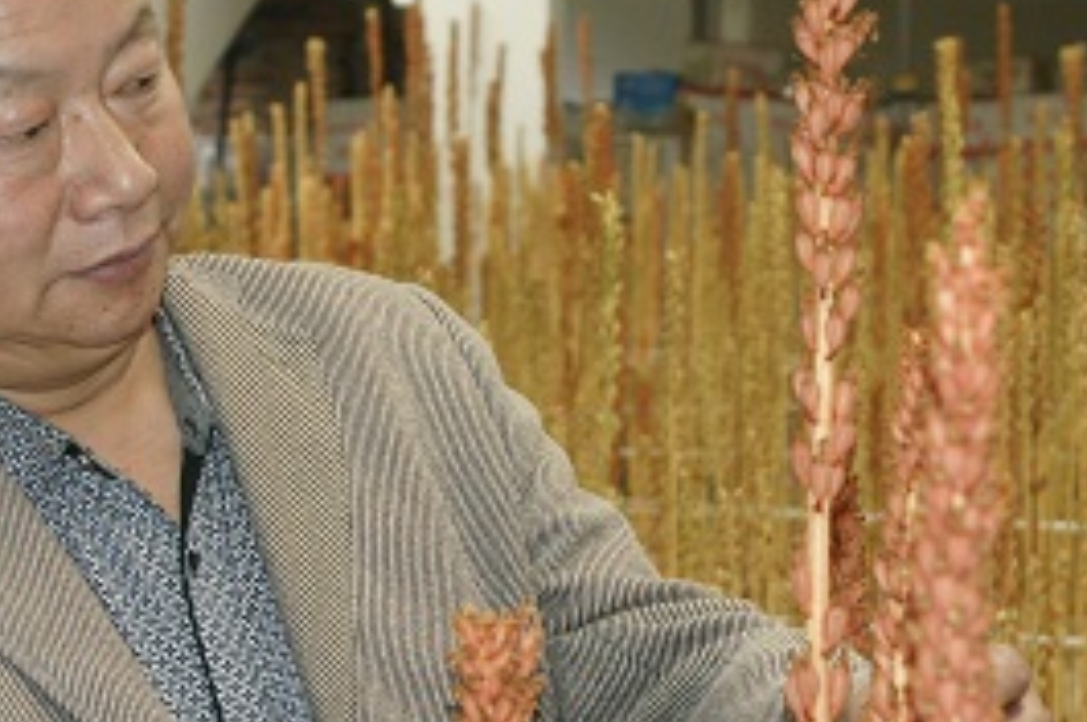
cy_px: 427
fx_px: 3076
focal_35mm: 102
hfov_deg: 20.0
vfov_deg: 13.4
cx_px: 578
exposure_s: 1/160
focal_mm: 30
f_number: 4
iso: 800
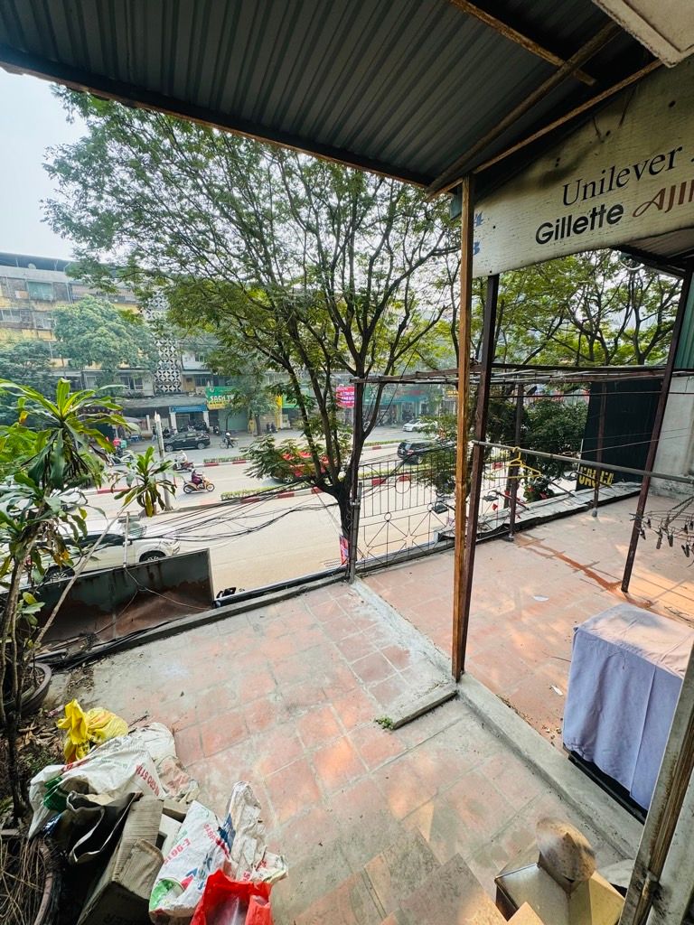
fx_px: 374
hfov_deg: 85.7
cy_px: 462
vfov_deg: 102.1
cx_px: 347
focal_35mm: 14
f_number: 2.2
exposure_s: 1/421
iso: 40
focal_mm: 2.22
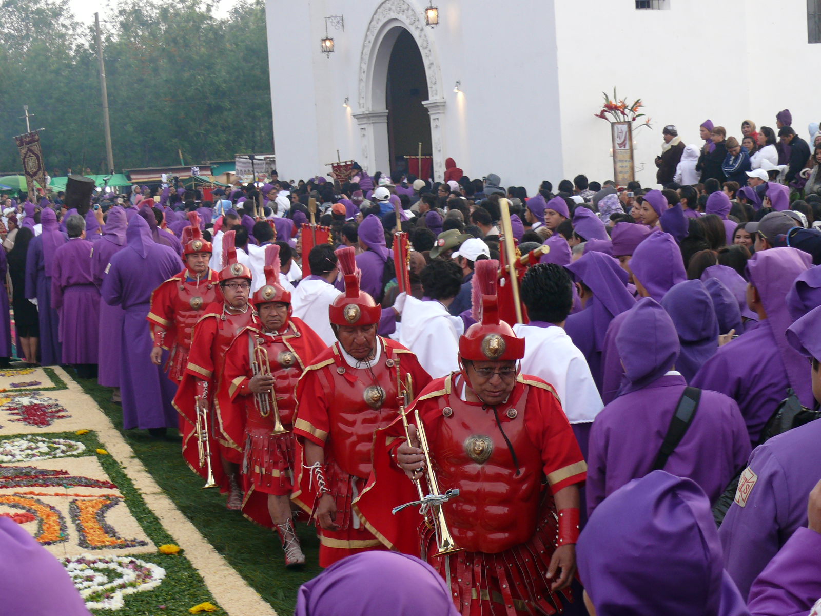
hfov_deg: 31.7
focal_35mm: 61
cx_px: 410
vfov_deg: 24.0
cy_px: 308
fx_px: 1447
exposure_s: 1/60
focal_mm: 10.2
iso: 100
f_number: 3.2
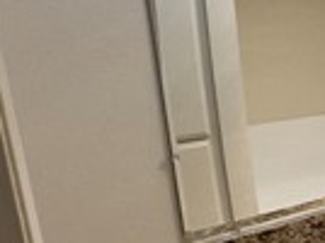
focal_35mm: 67
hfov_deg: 22.0
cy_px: 148
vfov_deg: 21.8
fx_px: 628
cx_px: 534
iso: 80
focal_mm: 2.22
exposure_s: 1/120
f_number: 2.2
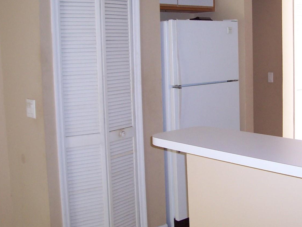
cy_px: 86
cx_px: 215
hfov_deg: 35.6
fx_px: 462
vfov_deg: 27.4
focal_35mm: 53
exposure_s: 1/30
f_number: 2.8
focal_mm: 5.6
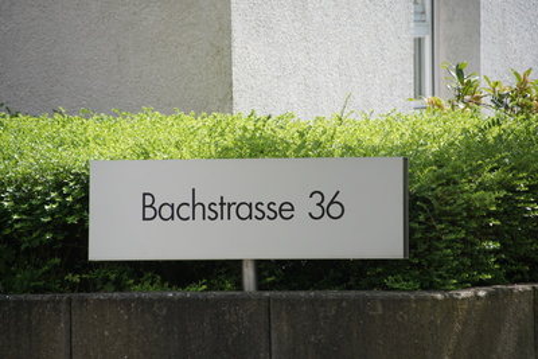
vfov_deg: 3.7
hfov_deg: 5.5
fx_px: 5606
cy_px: 180
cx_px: 269
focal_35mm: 375
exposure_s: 1/400
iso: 250
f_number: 6.3
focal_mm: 250
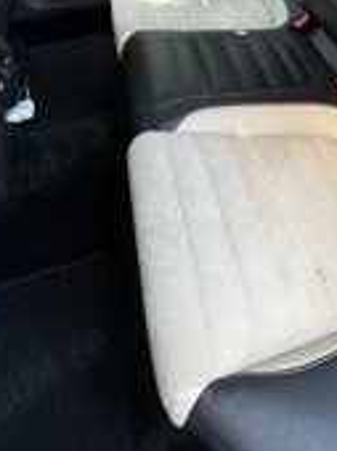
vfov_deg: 47.1
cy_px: 11
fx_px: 429
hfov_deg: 40.7
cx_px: 279
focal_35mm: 33
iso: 200
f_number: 2.2
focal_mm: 2.22
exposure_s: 1/99
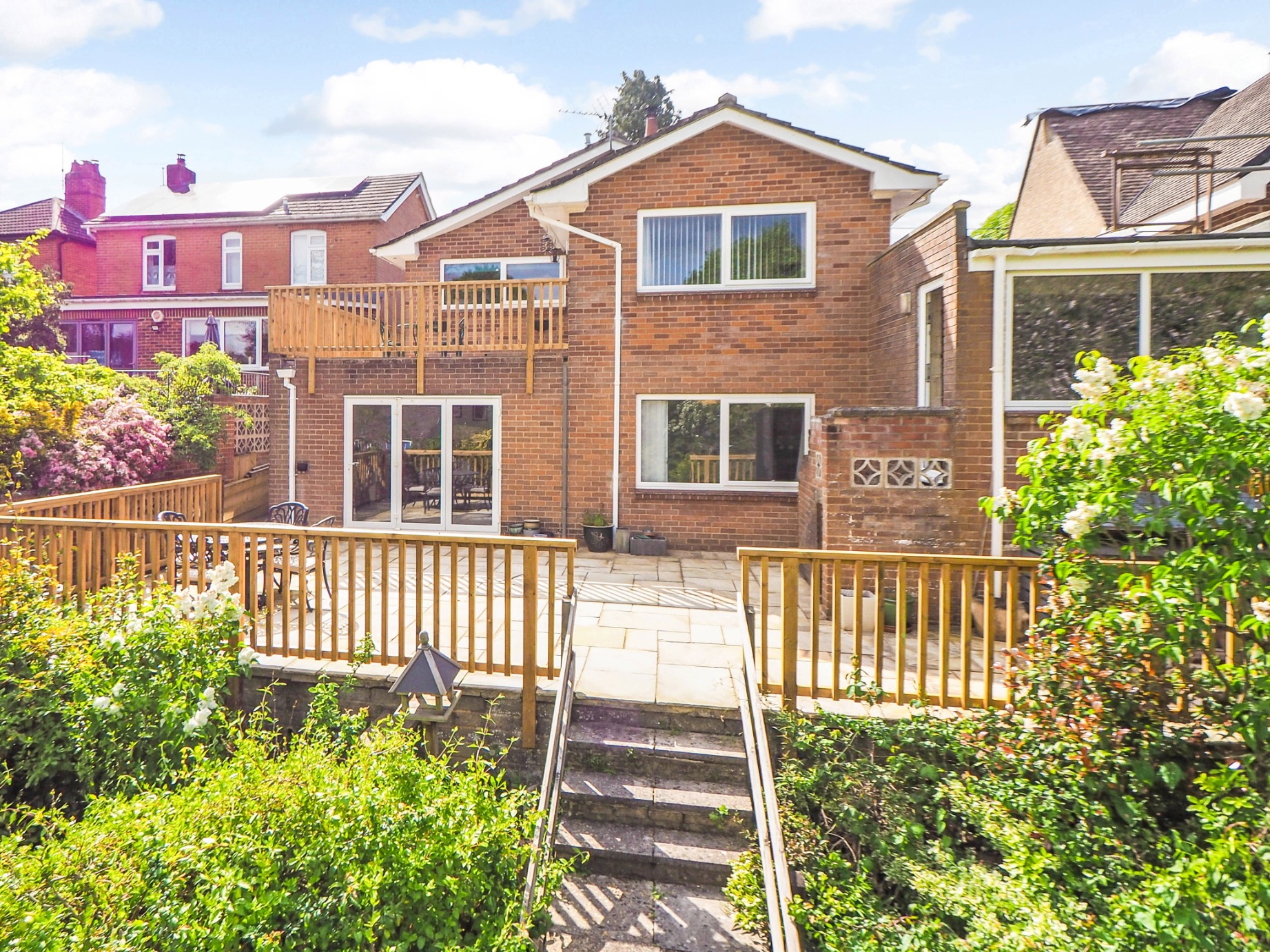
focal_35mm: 20
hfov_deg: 81.5
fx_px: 734
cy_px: 463
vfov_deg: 66.0
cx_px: 566
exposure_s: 1/2500
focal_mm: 9
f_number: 8
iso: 400
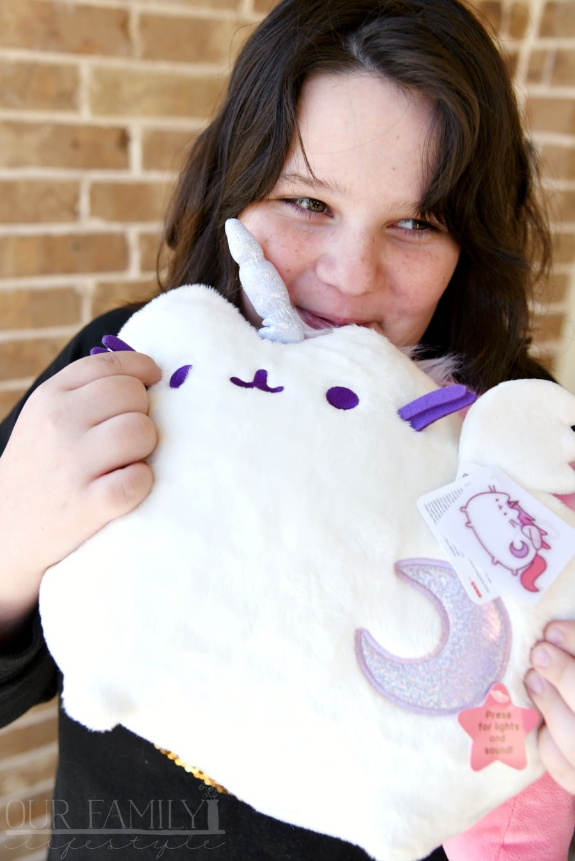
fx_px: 838
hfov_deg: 37.9
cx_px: 288
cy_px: 430
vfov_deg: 54.4
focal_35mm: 35
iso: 100
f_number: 4
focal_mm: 35
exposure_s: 1/200
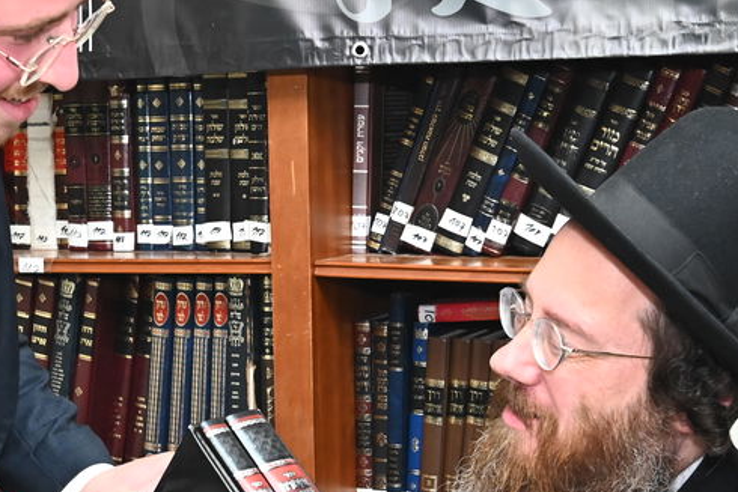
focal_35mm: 100
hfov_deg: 20.4
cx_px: 264
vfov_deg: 13.7
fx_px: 2050
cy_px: 313
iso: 2000
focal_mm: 35
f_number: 6.3
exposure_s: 1/125
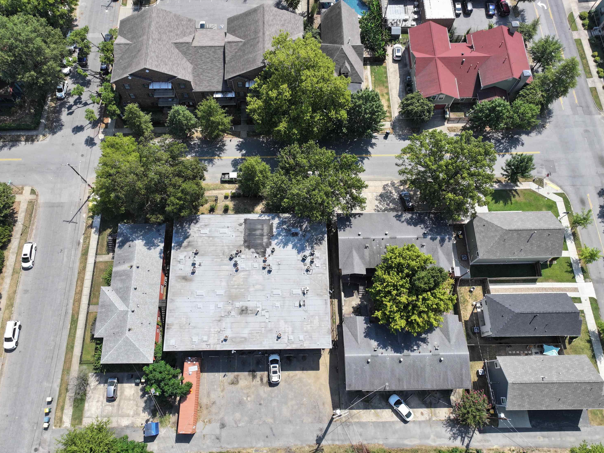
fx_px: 436
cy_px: 223
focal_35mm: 25
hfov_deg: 69.4
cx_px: 290
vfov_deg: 54.8
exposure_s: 1/1000
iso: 100
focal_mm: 12.29
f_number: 2.8
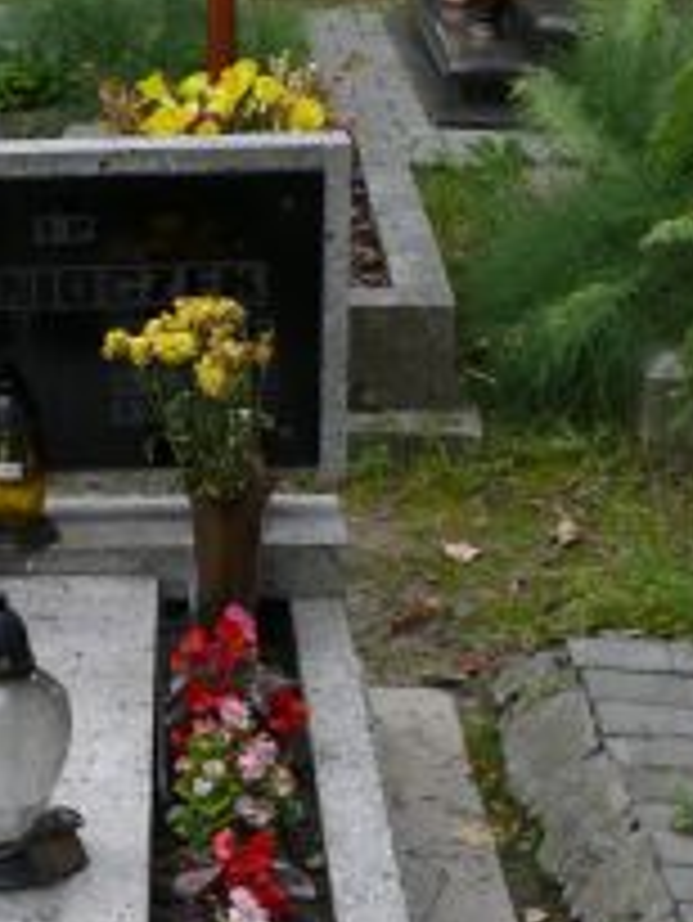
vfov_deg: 22.3
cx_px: 45
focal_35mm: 82
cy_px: 1048
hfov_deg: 17.7
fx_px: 2187
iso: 100
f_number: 2.8
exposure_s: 1/100
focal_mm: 7.4
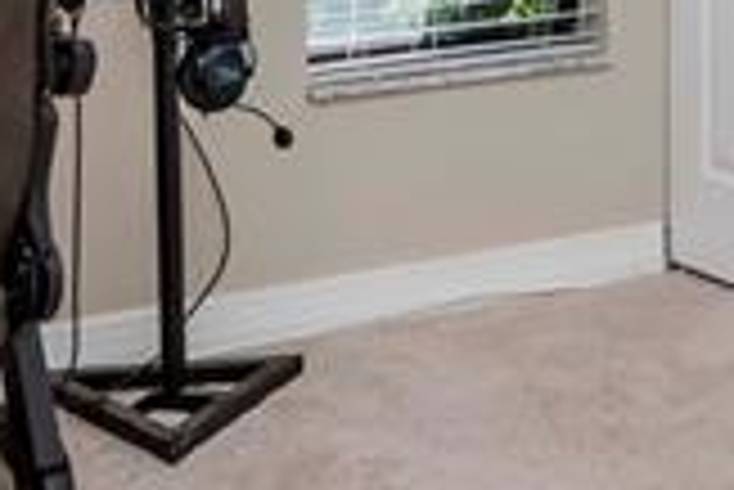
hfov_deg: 21.5
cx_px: 554
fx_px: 1918
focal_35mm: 94
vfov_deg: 13.5
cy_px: -315
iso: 500
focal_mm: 10
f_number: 10
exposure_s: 1/200
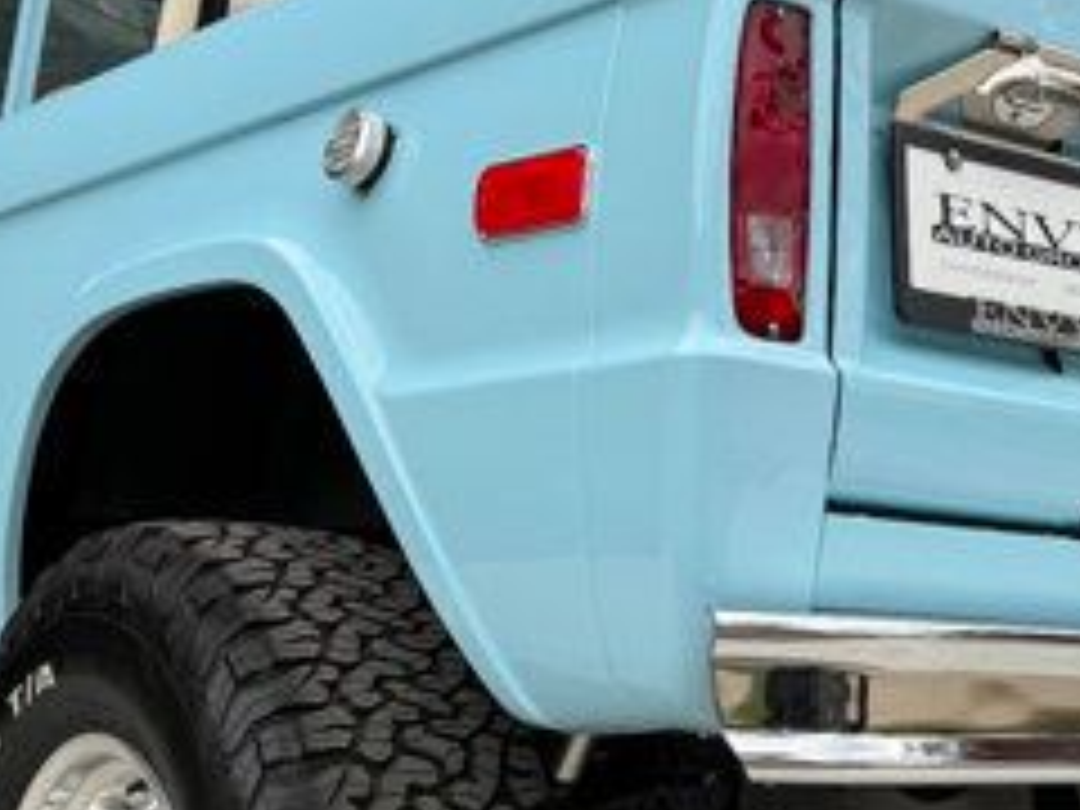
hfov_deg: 30.2
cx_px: 608
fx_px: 1997
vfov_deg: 22.9
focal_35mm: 64
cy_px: 418
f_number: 1.78
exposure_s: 1/796
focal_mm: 6.76
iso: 80
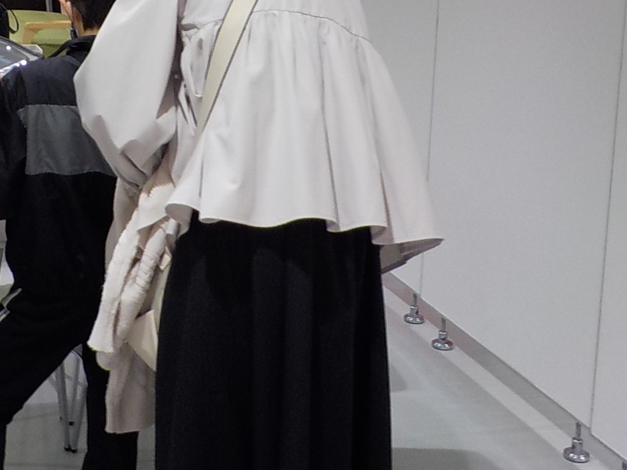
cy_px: -26
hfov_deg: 25.9
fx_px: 1322
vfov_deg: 19.4
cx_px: 79
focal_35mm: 73
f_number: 3.3
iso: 160
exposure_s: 1/30
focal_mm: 4.1
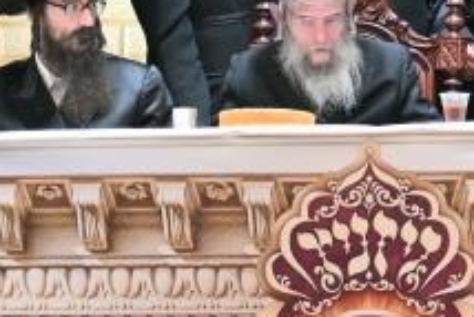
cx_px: 523
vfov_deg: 2.6
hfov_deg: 3.8
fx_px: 7049
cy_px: 0
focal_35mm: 535
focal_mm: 75
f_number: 2.8
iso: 400
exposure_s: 1/250
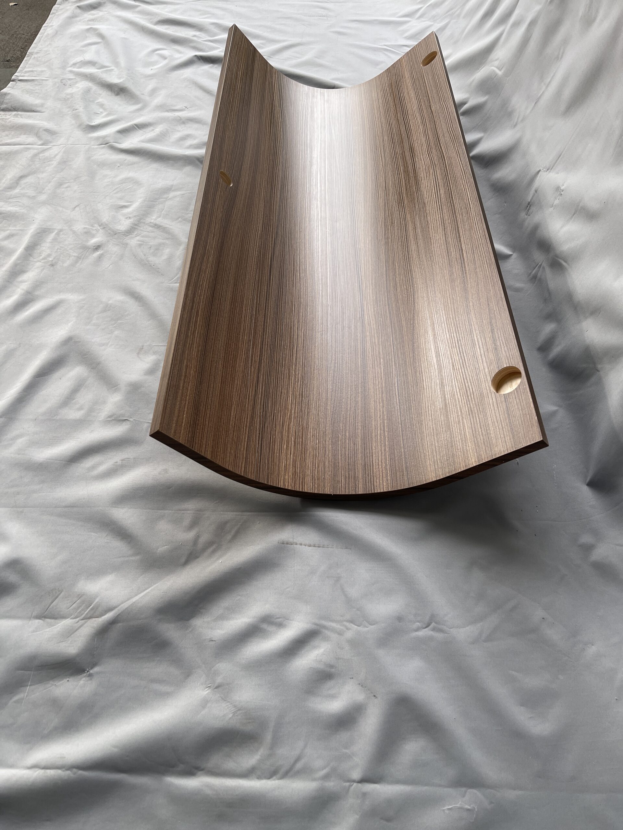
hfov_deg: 53.1
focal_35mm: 26
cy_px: 415
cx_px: 312
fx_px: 624
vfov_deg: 67.3
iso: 50
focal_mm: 5.1
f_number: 1.6
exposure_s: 1/121
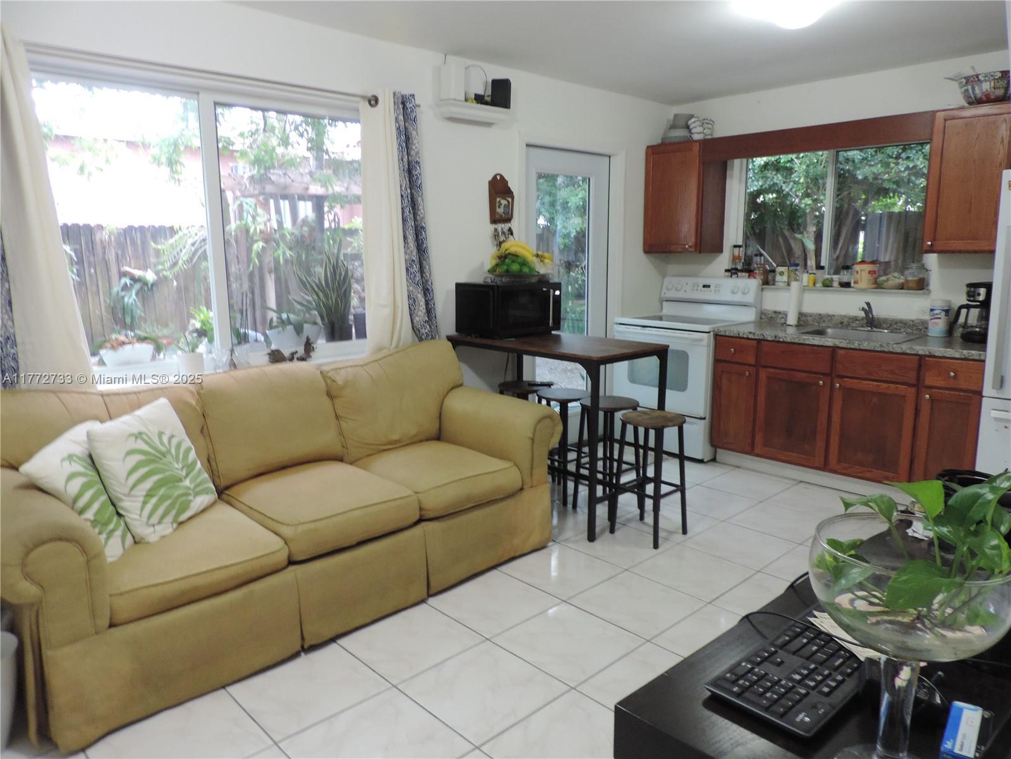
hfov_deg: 71.6
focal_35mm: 24
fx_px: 701
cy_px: 380
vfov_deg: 56.8
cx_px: 506
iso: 400
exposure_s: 1/13
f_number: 3.3
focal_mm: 4.3
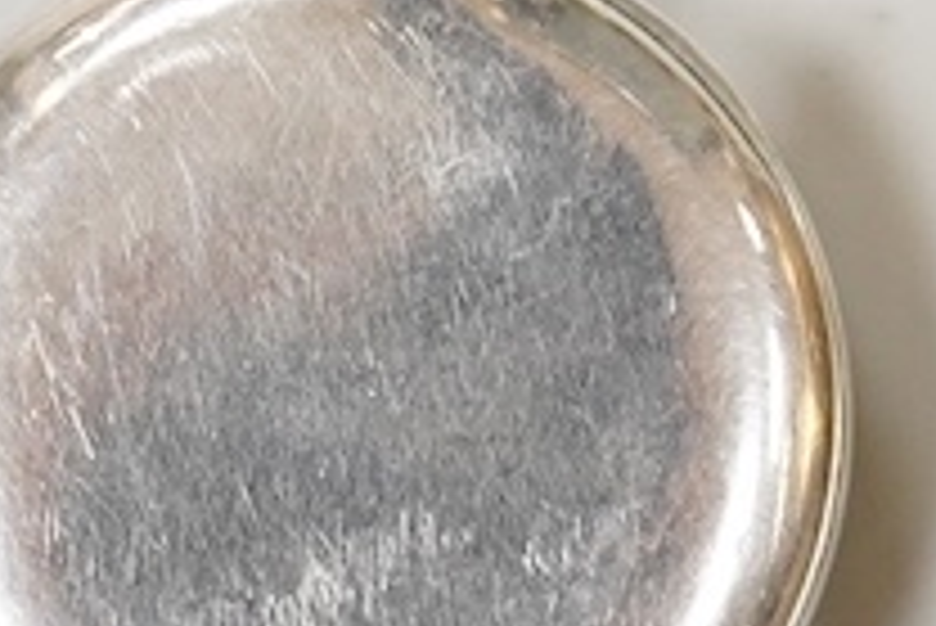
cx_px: 385
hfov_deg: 8.5
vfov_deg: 5.7
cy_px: 81
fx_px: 6322
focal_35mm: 243
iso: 2500
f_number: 3.5
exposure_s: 1/400
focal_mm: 30
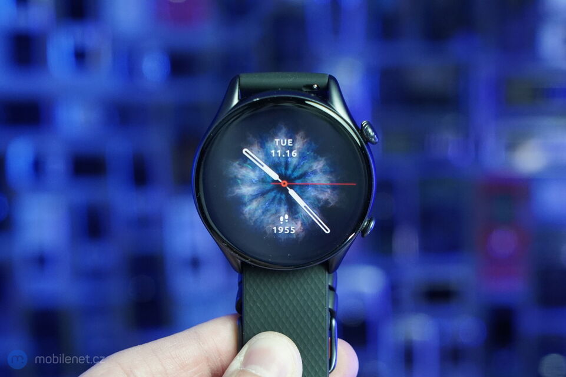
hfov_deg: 28.9
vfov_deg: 19.4
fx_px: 1100
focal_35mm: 70
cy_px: 188
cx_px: 283
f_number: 7.1
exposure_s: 1/160
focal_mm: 70
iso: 4000
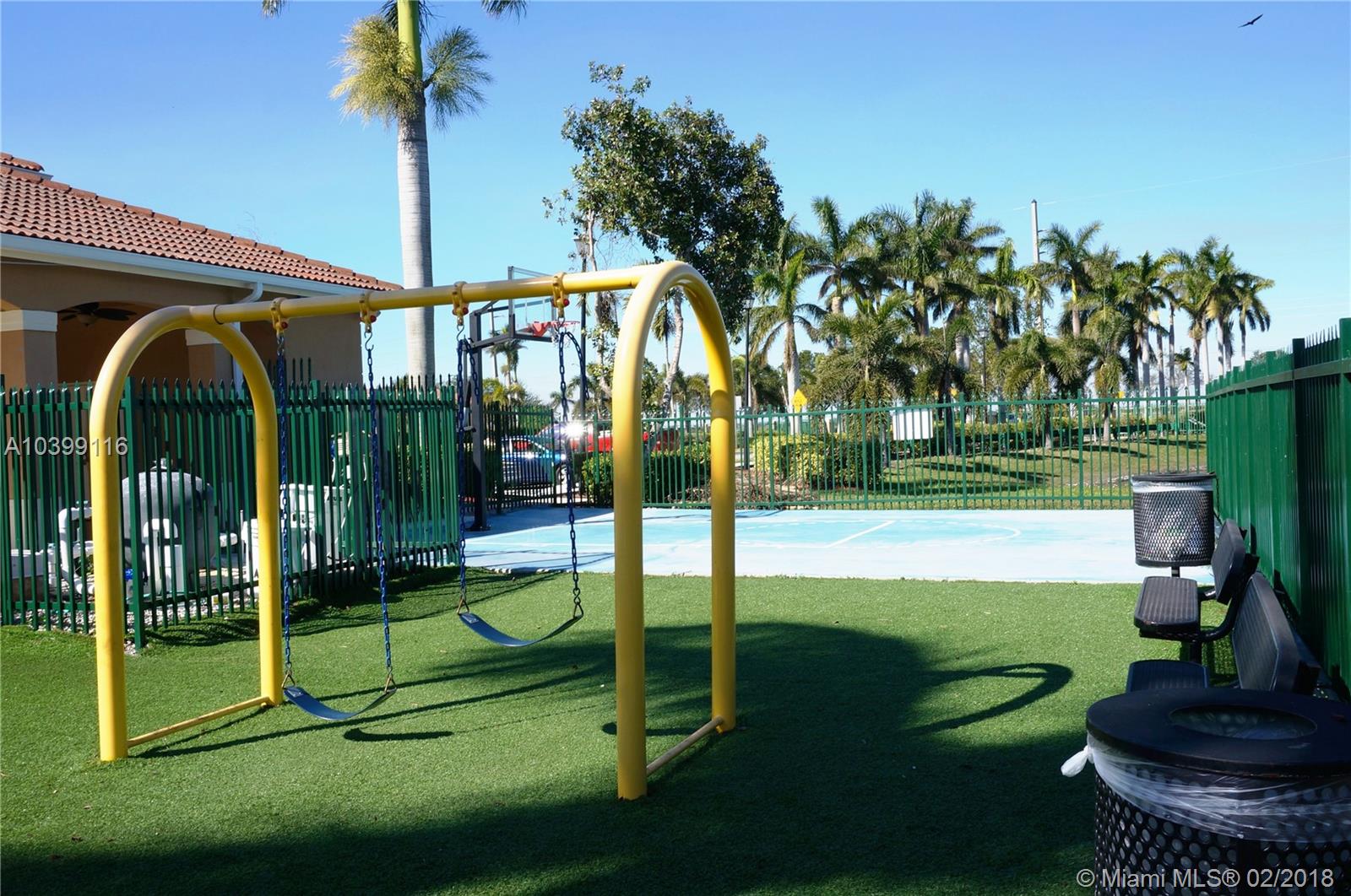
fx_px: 1237
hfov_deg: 57.3
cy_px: 448
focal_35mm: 33
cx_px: 676
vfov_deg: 39.9
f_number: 13
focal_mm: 22
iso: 100
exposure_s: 1/100
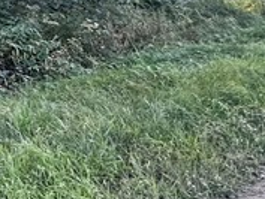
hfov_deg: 13.8
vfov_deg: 15.8
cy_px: -151
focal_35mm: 81
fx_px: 621
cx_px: -418
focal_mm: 2.22
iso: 40
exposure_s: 1/99
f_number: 2.2
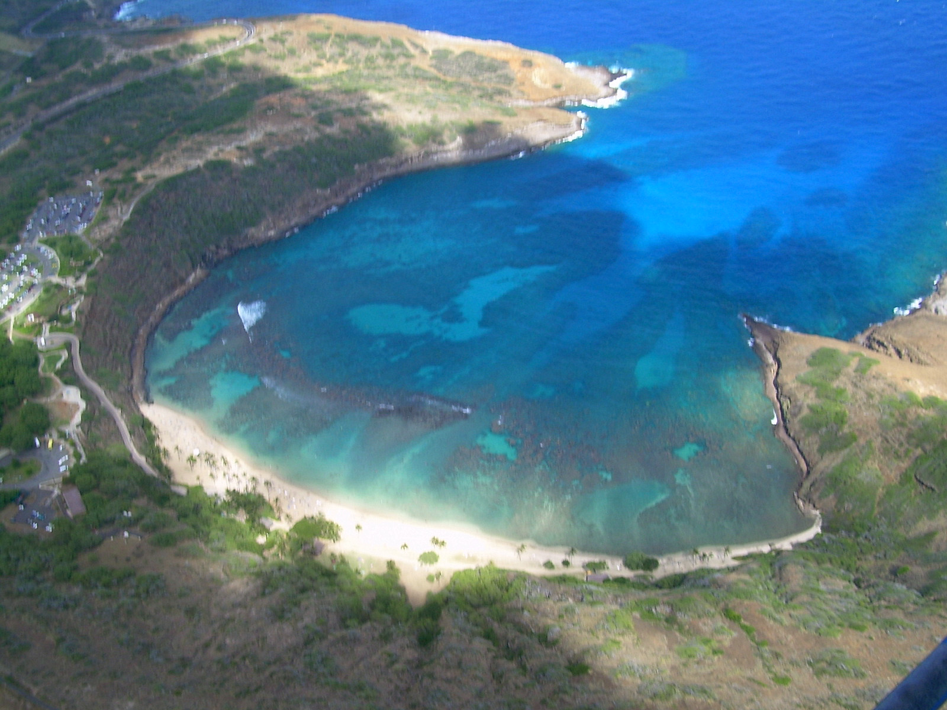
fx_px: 1040
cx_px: 474
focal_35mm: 38
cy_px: 355
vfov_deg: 37.7
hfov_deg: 49.0
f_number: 4.6
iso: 50
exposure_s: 1/193
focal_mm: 6.3
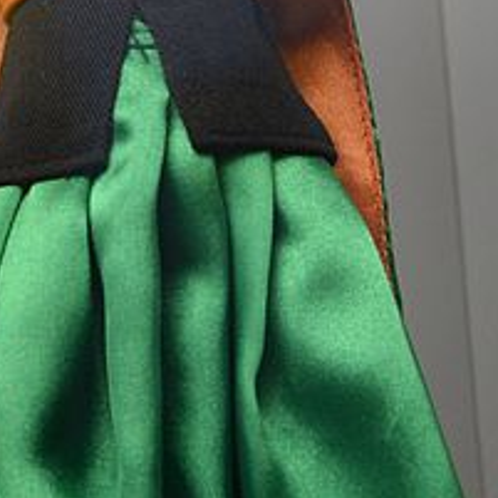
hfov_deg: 6.9
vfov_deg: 6.9
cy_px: 5
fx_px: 4118
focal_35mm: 253
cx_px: 104
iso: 1600
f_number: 7.1
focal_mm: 50
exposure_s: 1/200
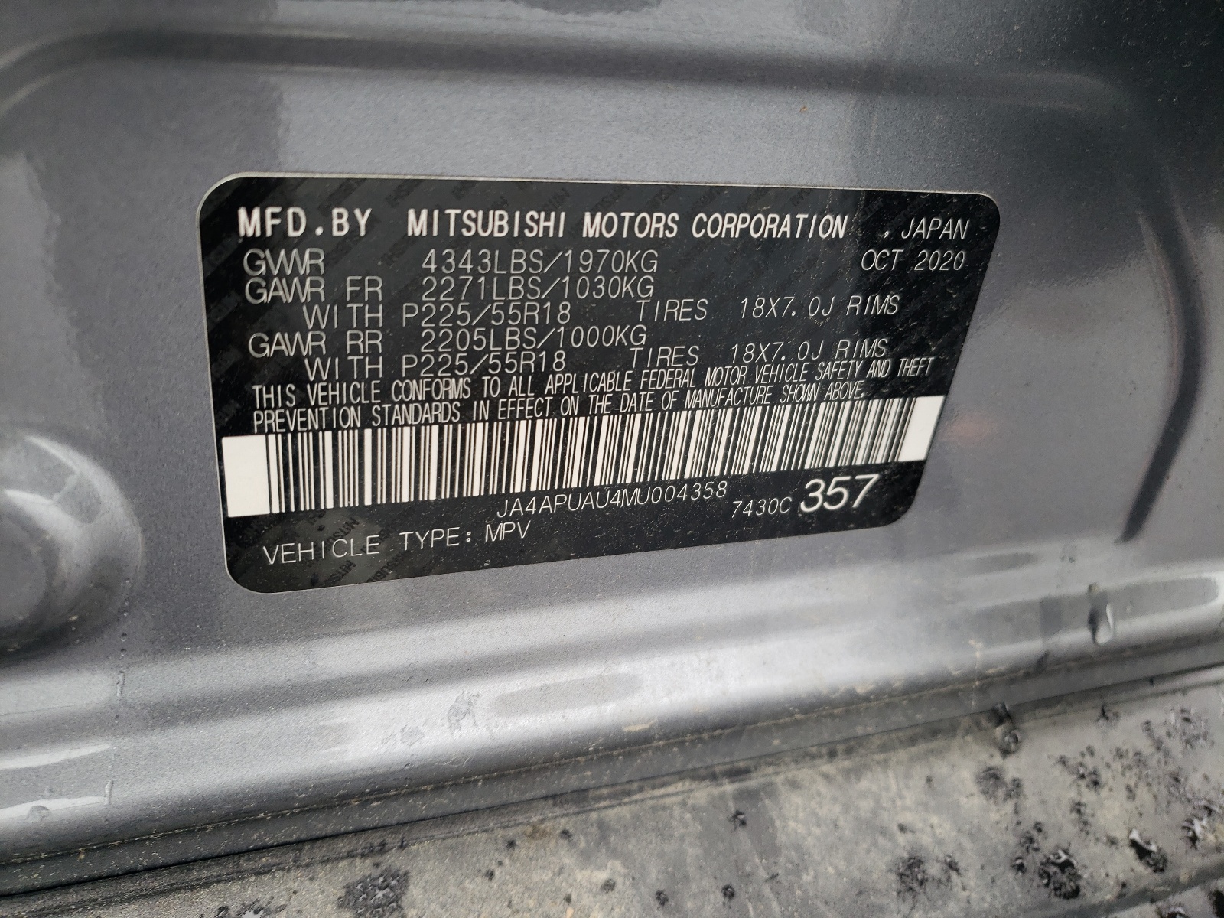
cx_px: 612
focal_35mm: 26
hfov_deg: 67.3
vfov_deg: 53.1
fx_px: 919
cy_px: 459
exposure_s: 1/120
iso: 51
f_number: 1.5
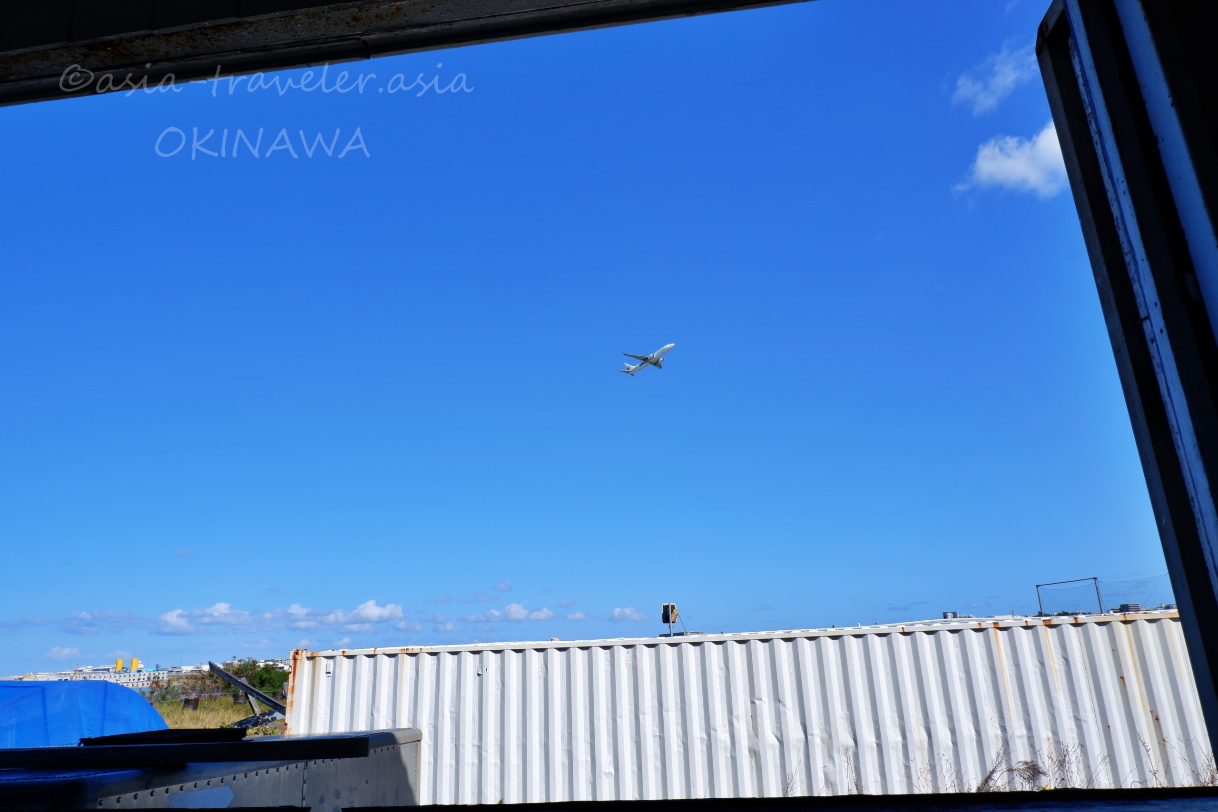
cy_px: 406
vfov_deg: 55.1
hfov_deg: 76.1
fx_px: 778
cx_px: 609
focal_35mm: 23
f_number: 10
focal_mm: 15
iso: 200
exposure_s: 1/480
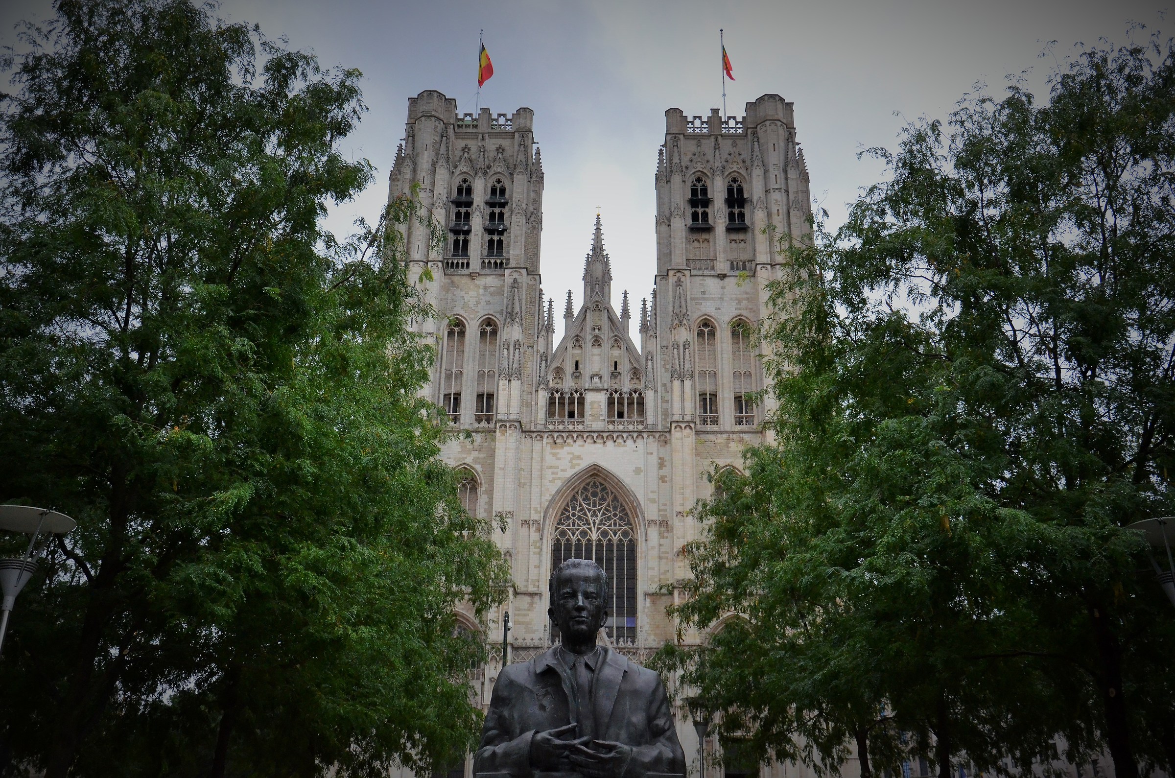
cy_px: 389
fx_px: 1221
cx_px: 588
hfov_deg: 51.4
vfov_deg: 35.3
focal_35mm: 38
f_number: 4
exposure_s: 1/8000
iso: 2800
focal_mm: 25
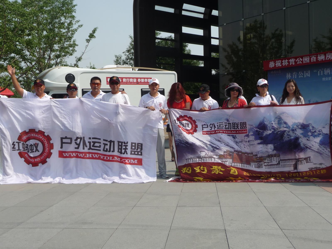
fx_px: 412
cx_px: 166
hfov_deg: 43.9
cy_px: 124
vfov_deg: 33.6
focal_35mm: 43
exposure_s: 1/800
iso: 100
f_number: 4
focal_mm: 7.1
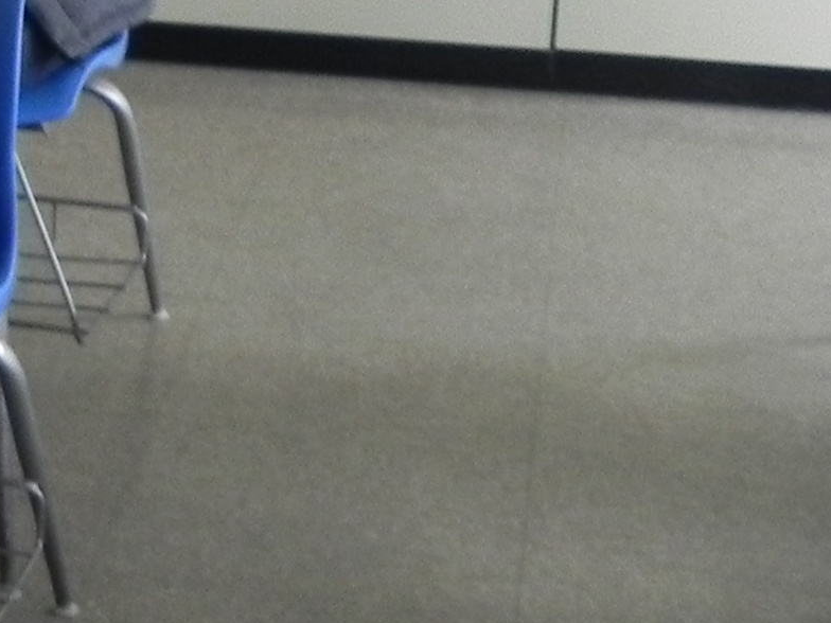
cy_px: 51
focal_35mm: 121
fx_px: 2905
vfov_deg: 12.2
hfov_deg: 15.2
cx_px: -384
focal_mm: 4.6
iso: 247
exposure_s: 1/30
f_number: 2.8
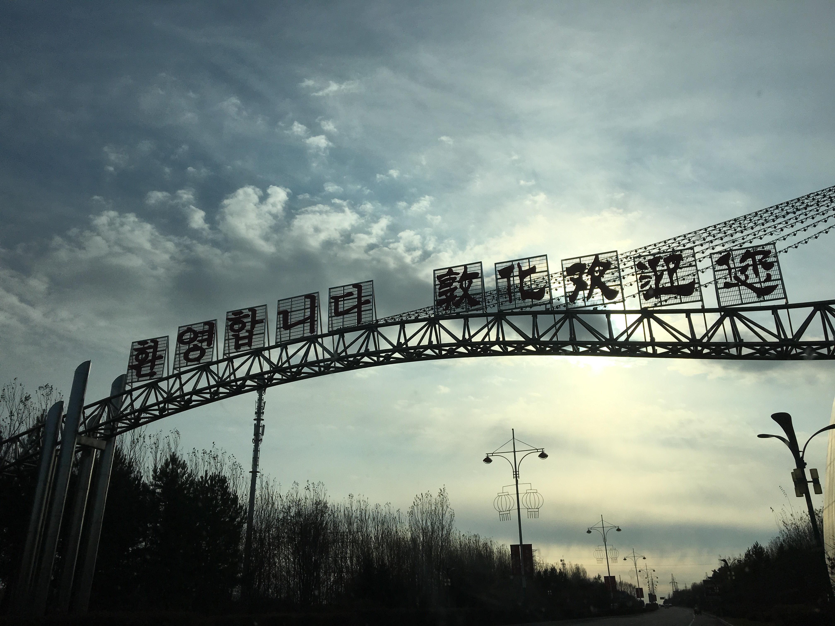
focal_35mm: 29
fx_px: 700
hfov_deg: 61.7
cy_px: 313
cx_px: 418
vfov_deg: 48.2
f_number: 2.2
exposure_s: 1/7692
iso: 25
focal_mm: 4.15
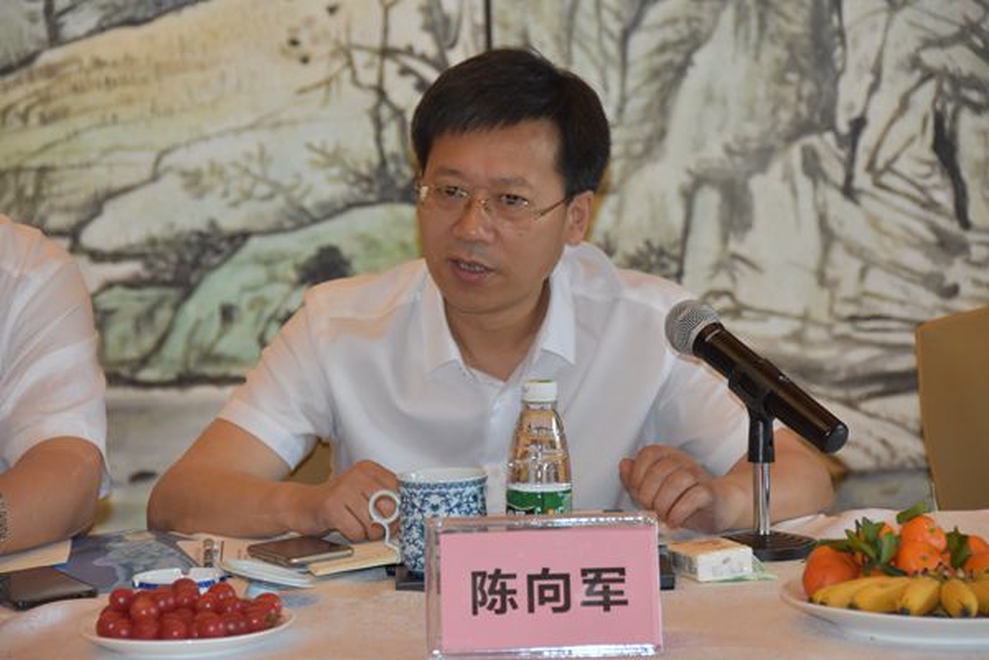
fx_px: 4327
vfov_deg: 8.7
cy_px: 330
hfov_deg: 13.0
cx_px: 494
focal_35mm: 158
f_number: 5.3
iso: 2000
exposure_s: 1/60
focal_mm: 105
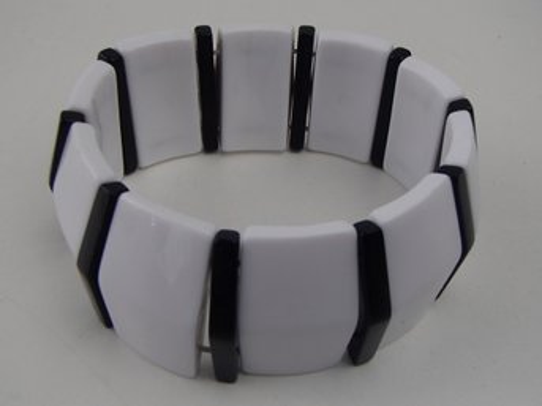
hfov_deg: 50.2
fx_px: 579
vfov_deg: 38.6
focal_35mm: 37
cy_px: 203
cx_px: 271
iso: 160
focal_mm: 6.64
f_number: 4.7
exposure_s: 1/160
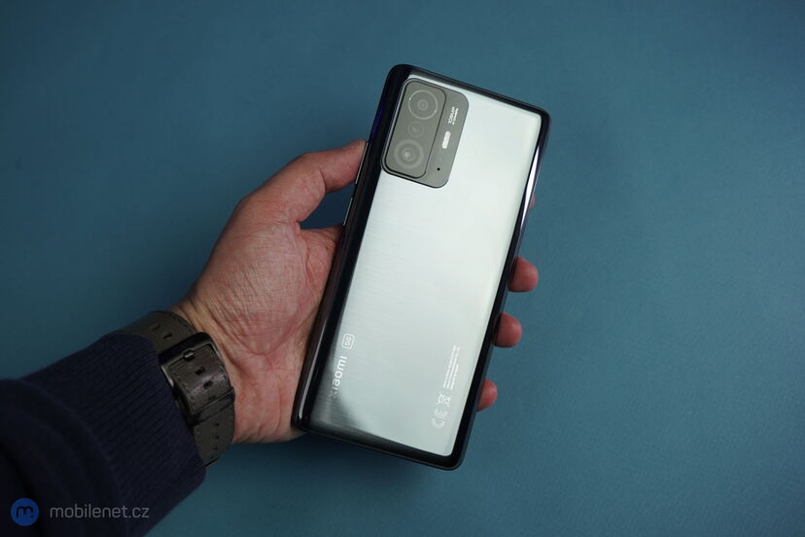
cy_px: 268
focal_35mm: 44
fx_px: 984
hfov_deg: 44.5
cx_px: 402
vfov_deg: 30.5
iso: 500
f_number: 6.3
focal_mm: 44
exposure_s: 1/200
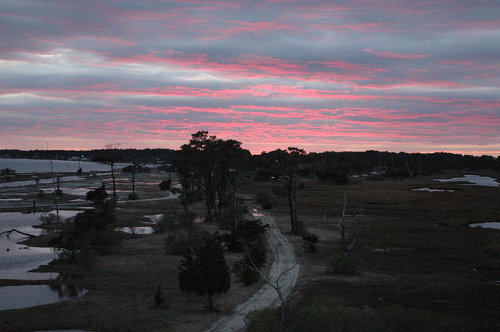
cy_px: 166
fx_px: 957
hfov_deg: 29.3
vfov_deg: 19.7
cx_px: 250
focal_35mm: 69
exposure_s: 1/60
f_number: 4.5
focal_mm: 46
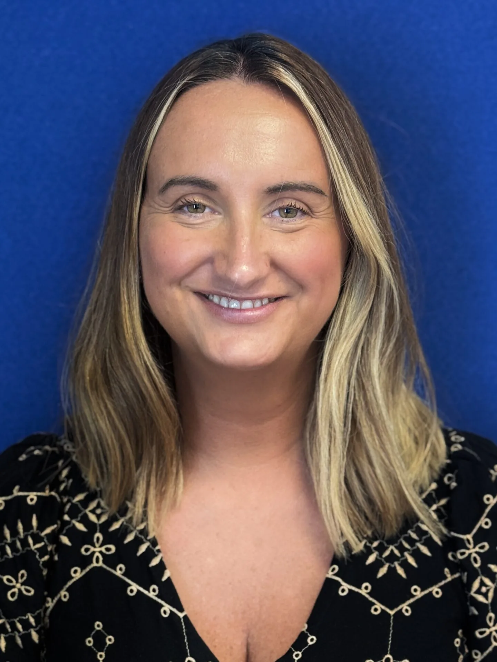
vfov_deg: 39.7
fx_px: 919
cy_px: 331
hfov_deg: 30.3
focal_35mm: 48
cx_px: 248
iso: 250
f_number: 1.78
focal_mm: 6.76
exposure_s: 1/50
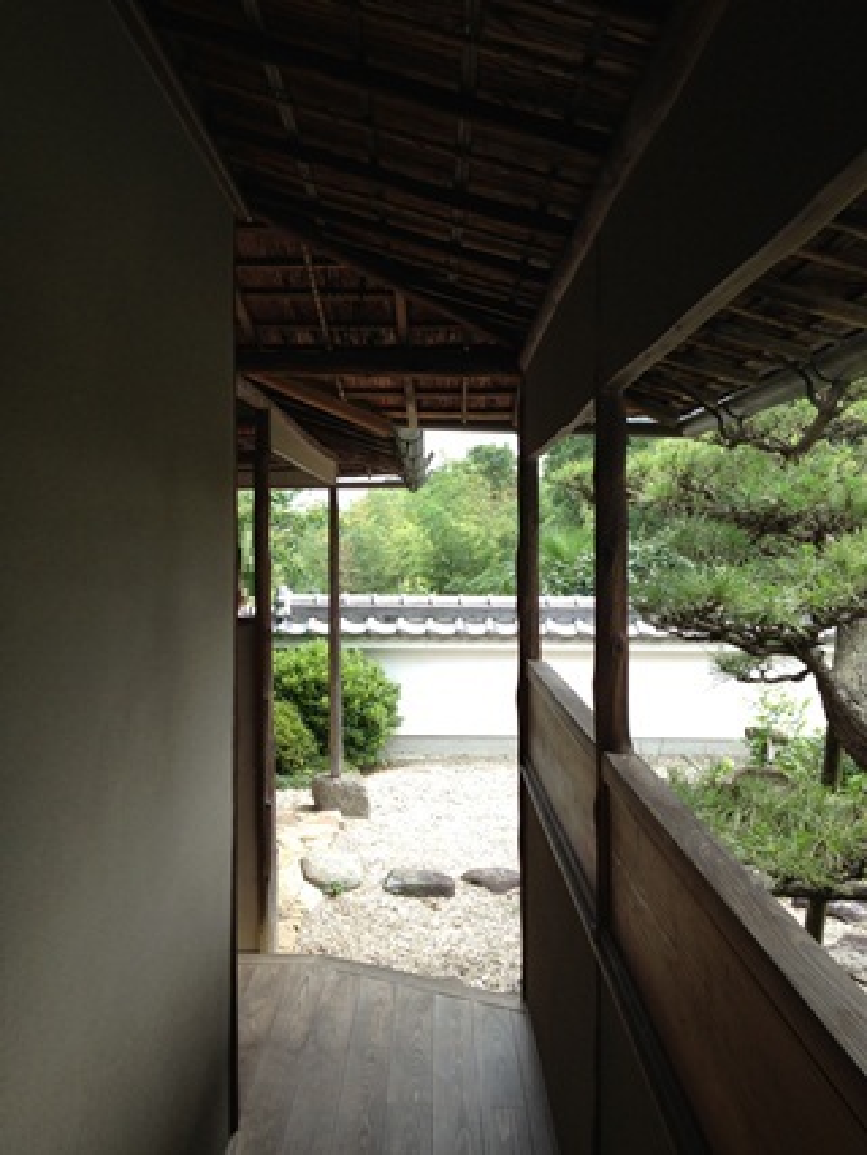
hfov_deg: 40.7
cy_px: 578
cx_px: 434
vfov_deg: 52.6
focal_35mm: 35
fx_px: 1168
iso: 64
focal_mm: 4.28
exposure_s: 1/259
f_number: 2.4
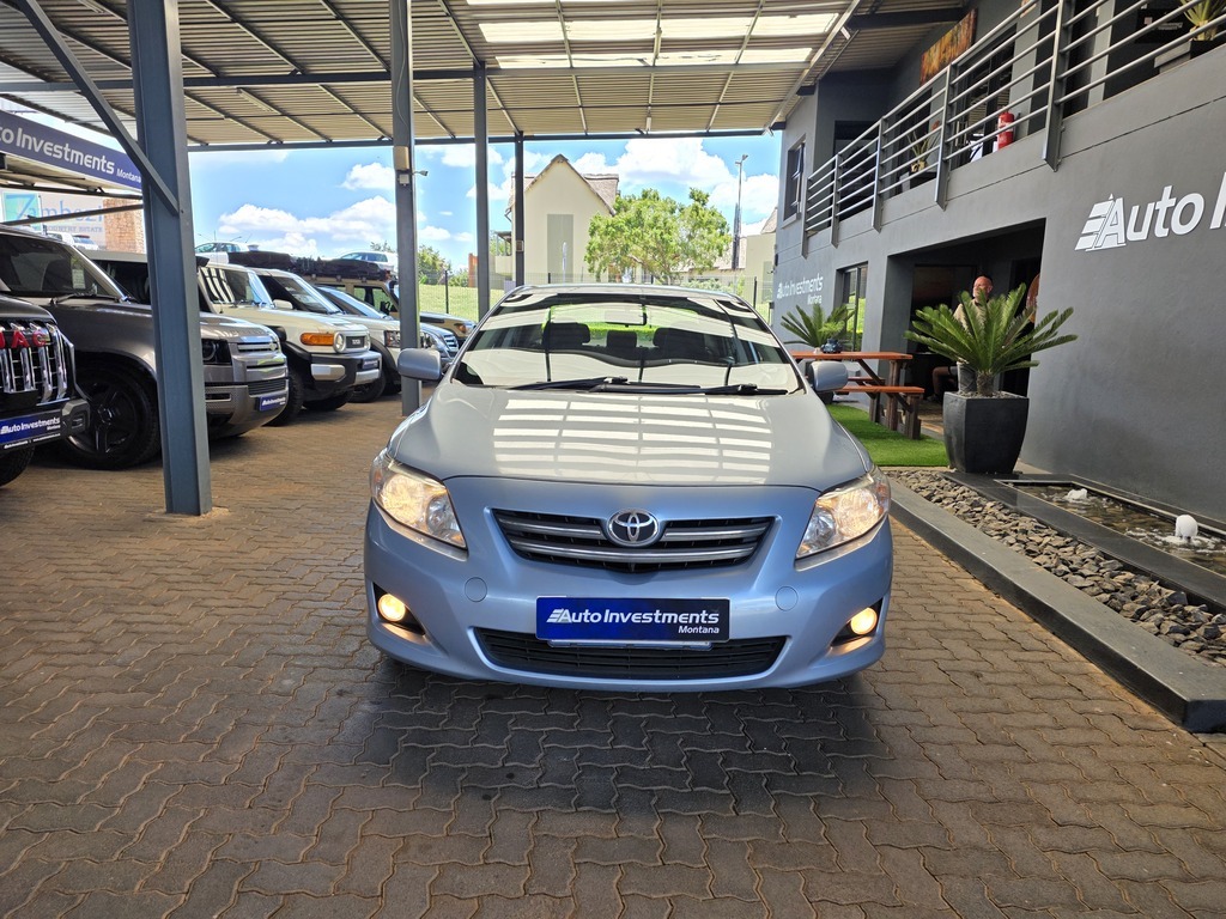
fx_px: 815
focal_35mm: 23
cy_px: 460
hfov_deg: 73.9
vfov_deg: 58.9
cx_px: 613
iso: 32
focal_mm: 6.25
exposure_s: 1/359
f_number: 1.7
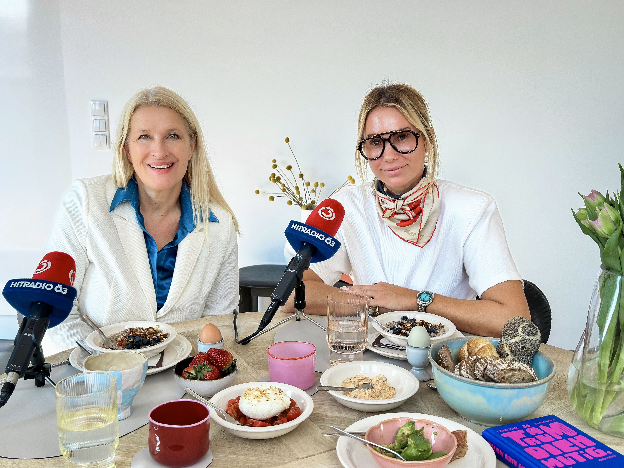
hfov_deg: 55.4
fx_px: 595
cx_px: 312
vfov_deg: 42.9
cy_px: 234
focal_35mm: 33
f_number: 1.8
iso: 80
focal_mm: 6.86
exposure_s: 1/950
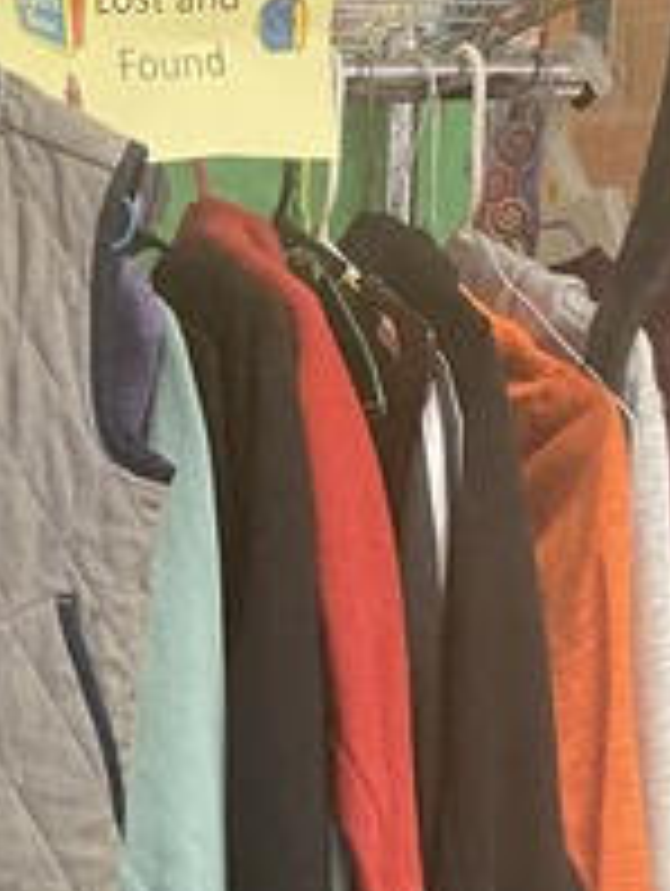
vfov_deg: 17.4
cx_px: -405
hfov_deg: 14.0
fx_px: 2524
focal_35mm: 98
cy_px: 1451
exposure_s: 1/60
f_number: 1.8
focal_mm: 4.25
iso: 320
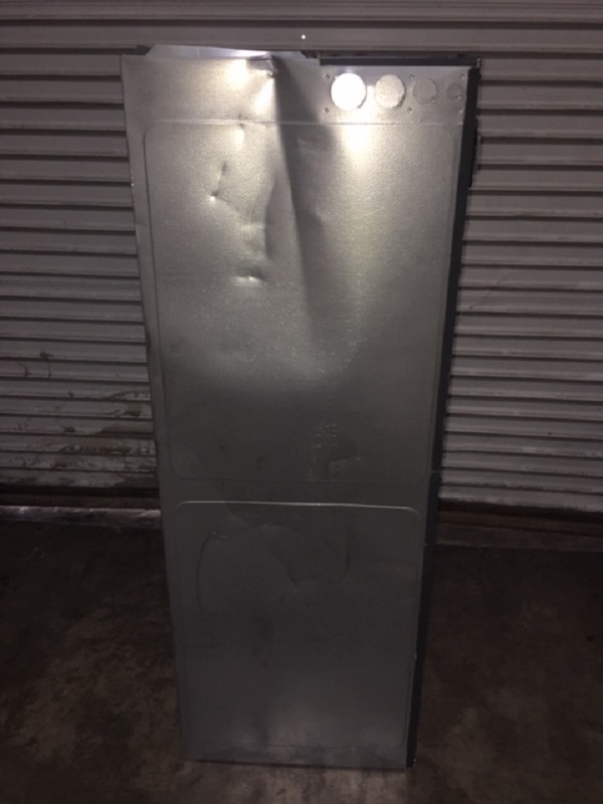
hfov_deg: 48.2
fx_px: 674
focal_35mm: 29
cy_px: 402
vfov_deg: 61.7
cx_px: 302
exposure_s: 1/17
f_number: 2.2
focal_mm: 4.15
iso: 40
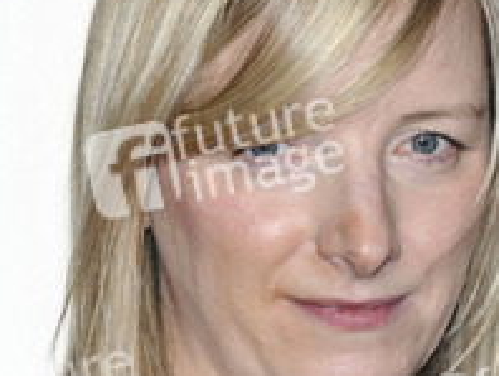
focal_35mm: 582
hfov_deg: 3.4
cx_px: 289
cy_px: 285
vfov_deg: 2.6
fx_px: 8400
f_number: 5
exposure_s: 1/200
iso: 320
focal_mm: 200
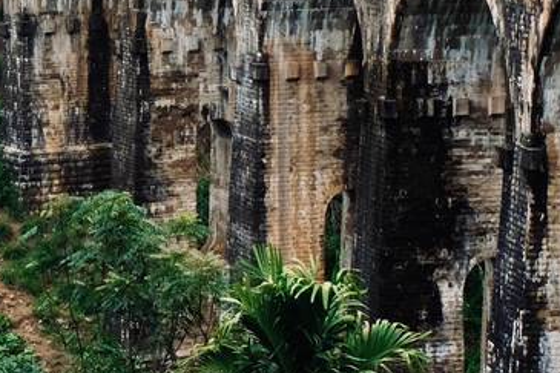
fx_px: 1104
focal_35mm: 71
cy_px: 63
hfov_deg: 27.5
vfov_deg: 18.9
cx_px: 64
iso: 1000
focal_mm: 24.3
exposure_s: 1/250
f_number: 11
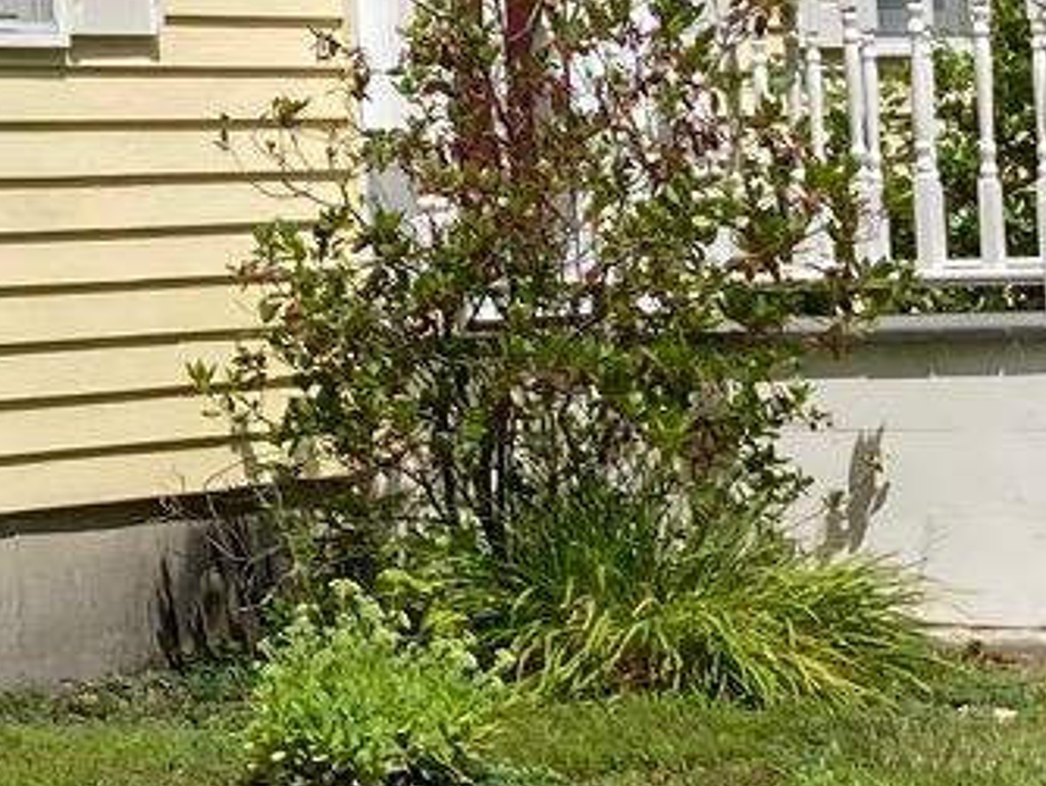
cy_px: 13
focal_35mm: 169
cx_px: -1002
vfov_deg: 8.7
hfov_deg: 10.7
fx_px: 5110
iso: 20
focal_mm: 3.99
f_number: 1.8
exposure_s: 1/2525
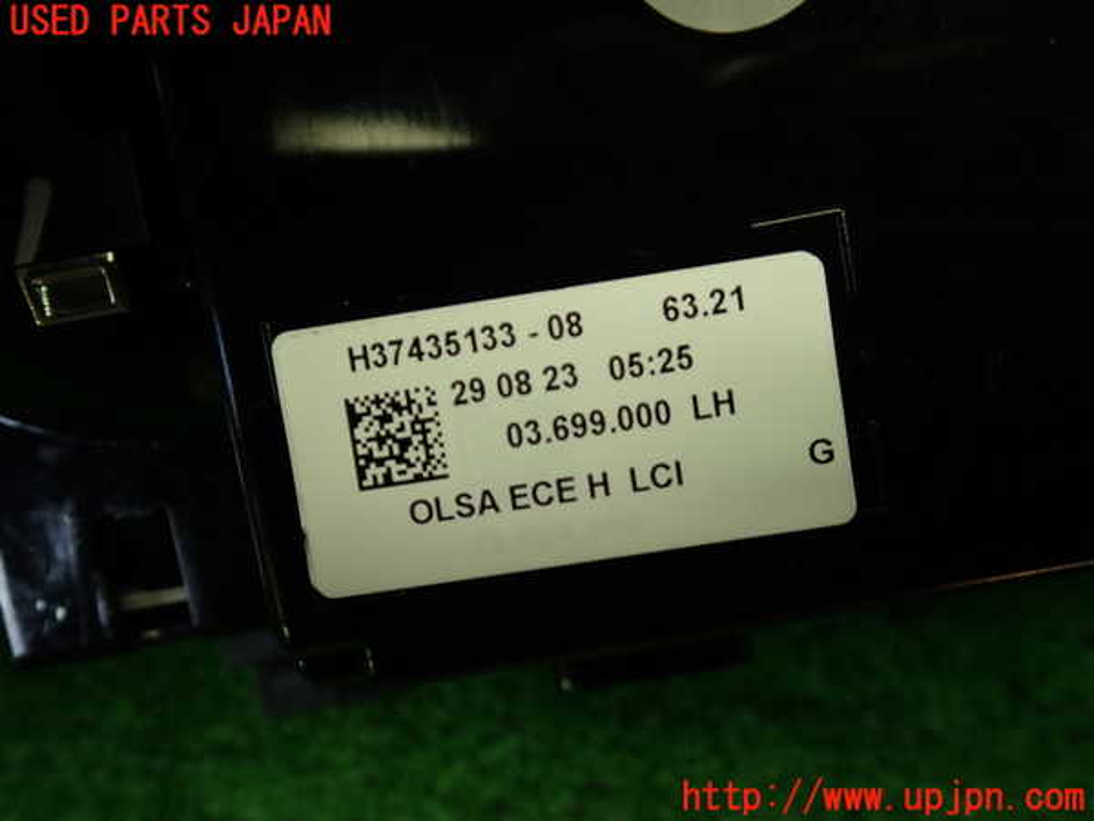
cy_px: 410
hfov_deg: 60.0
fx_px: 948
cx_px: 547
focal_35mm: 30
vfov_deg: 46.8
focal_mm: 5.4
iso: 160
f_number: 2.3
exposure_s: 1/60
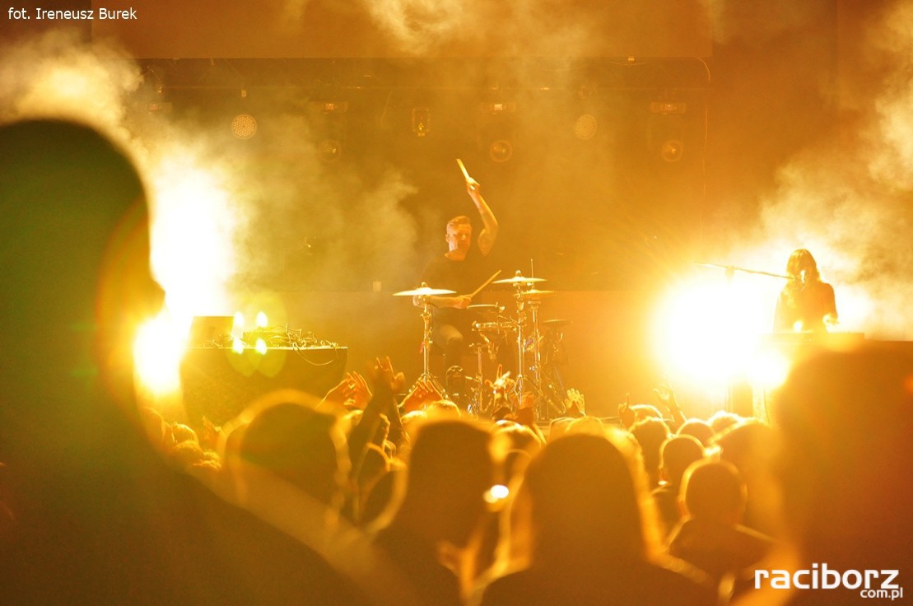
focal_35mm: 168
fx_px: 4254
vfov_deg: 8.1
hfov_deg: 12.2
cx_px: 456
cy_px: 303
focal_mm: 112
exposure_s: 1/50
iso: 1000
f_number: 2.8
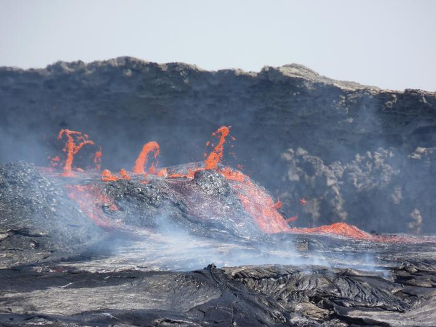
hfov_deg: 4.1
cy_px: 164
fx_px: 6121
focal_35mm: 486
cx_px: 218
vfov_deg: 3.1
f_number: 5.6
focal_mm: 86.4
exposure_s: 1/250
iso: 80
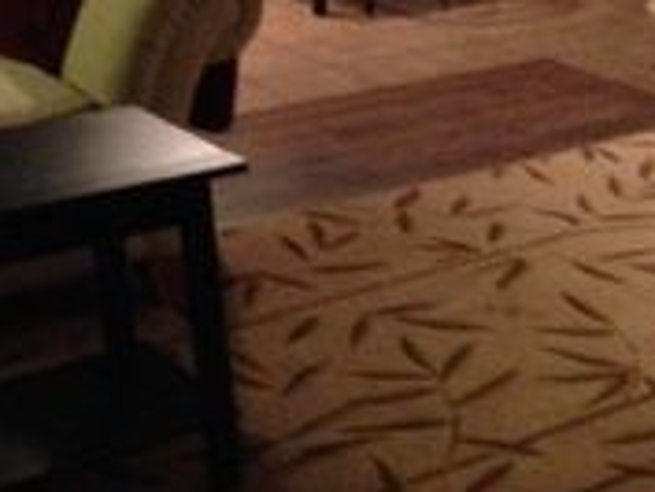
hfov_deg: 21.1
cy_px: -194
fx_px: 1761
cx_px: 385
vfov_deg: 15.0
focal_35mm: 93
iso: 800
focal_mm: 4.12
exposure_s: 1/15
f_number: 2.4
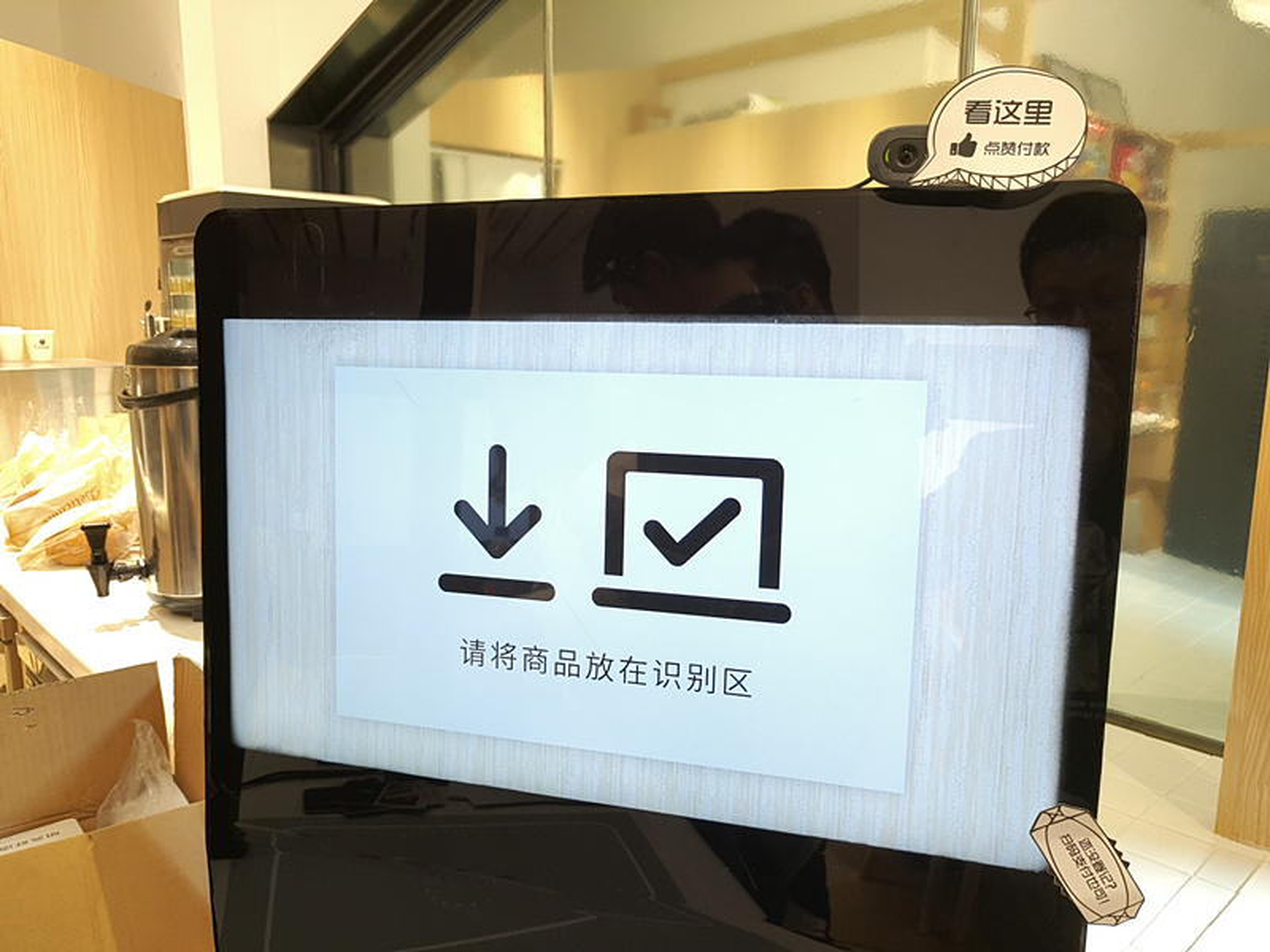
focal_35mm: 31
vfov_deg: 45.4
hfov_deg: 58.4
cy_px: 476
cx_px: 635
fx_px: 1137
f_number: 2
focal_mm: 3.75
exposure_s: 1/33
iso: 100
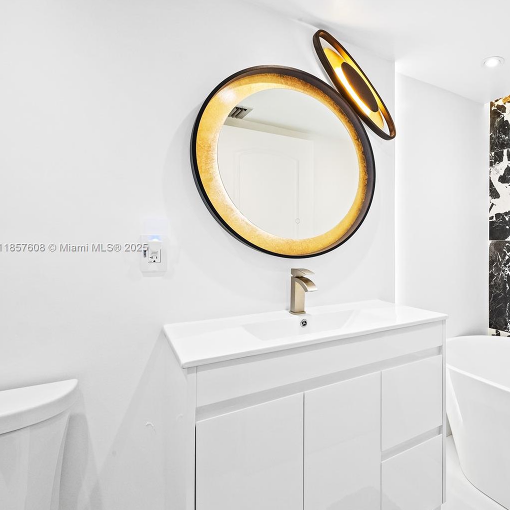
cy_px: 248
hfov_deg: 69.5
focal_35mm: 20
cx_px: 388
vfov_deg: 74.8
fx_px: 333
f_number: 7.1
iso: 1600
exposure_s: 1/60
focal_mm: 10
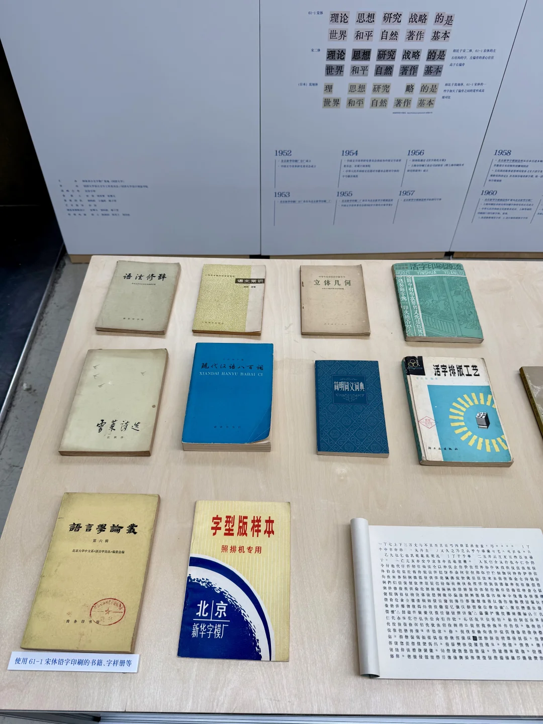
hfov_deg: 56.8
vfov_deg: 71.6
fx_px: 502
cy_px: 362
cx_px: 272
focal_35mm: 24
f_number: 1.78
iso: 64
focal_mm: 6.76
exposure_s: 1/190
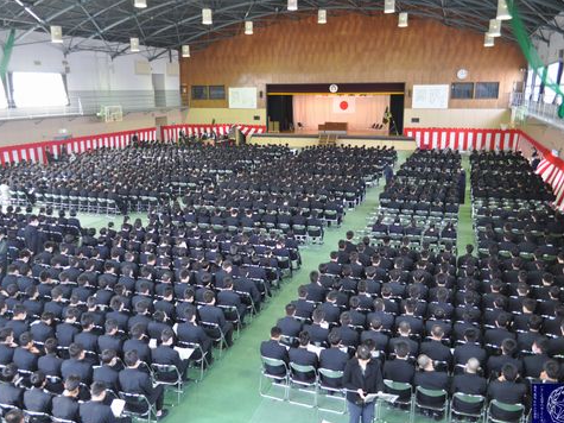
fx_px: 489
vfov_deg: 46.8
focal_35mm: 30
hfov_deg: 60.0
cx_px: 274
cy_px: 214
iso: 640
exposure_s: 1/40
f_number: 3.5
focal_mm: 18
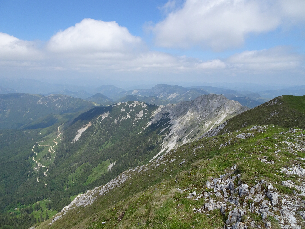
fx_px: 211
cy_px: 114
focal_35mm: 24
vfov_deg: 56.8
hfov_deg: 71.6
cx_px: 152
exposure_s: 1/1000
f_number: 3.5
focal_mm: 4.1
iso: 80
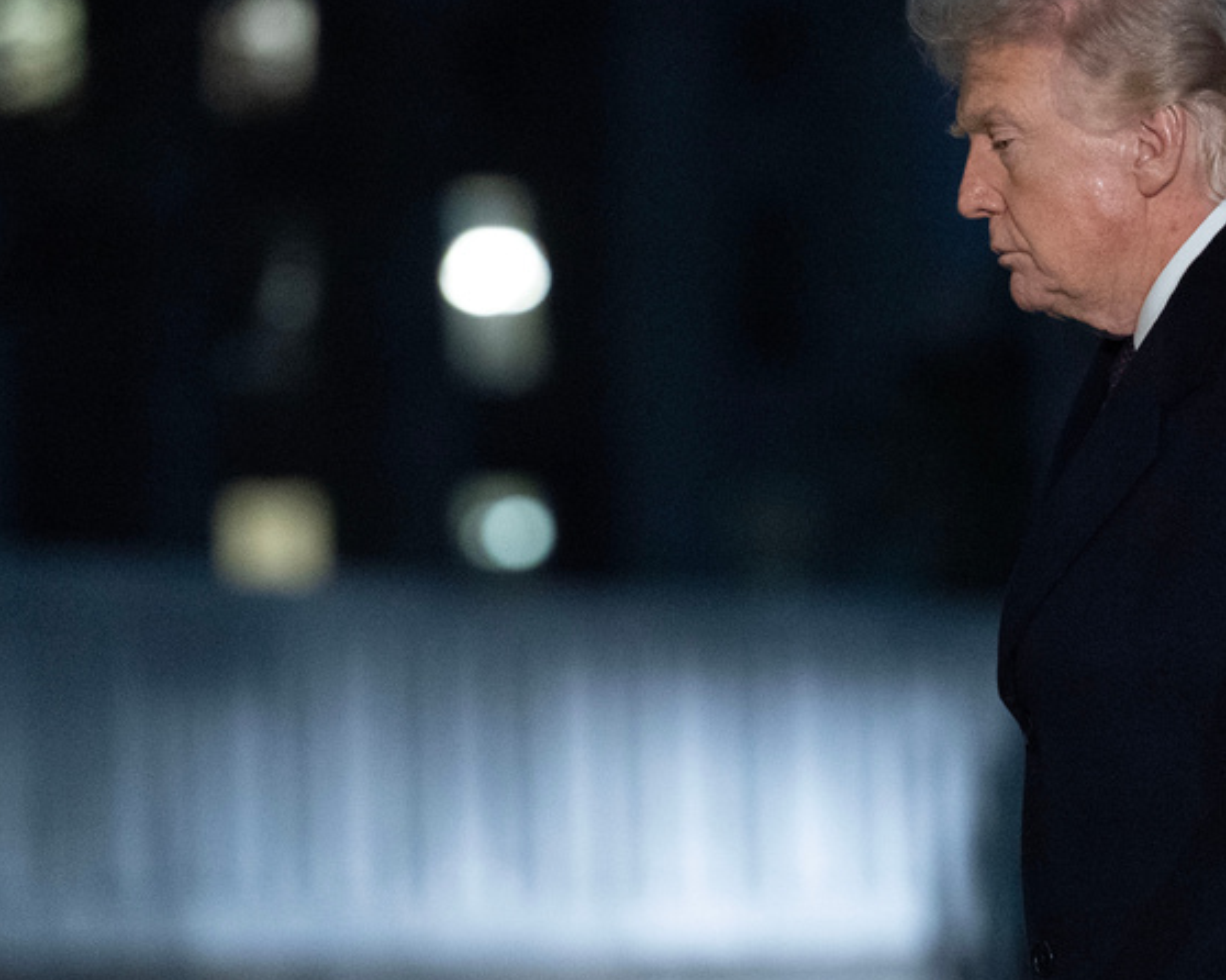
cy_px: 583
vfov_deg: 5.6
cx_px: 1068
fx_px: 9939
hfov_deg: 7.0
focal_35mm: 274
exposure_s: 1/200
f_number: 3.2
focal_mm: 159
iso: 10000
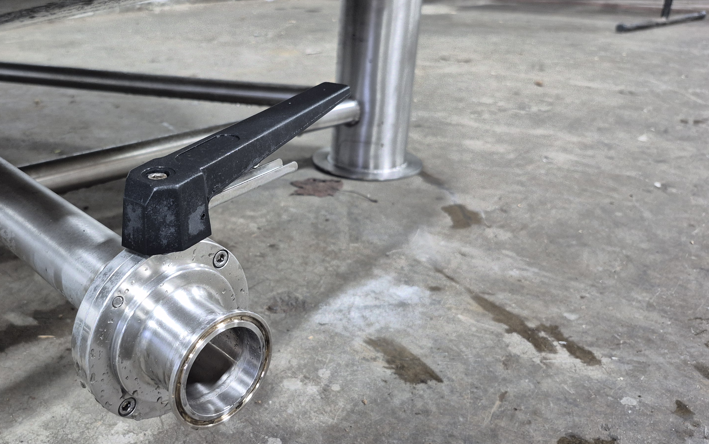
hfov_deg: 55.5
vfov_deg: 37.3
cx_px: 235
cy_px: 216
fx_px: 657
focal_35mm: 34
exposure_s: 1/30
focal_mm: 5.4
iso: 400
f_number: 1.8
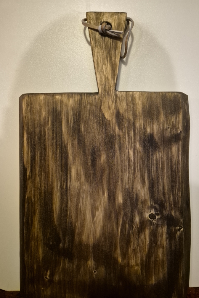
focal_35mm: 24
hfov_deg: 53.0
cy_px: 149
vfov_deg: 73.8
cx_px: 111
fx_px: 199
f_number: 1.8
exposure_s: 1/100
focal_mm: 5.4
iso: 2500
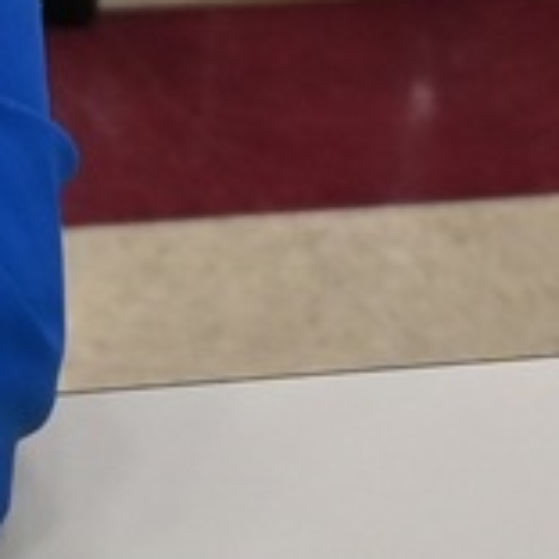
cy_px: -661
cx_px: -989
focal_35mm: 126
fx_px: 2298
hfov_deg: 10.7
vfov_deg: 11.9
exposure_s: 1/200
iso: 250
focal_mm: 15
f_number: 1.7
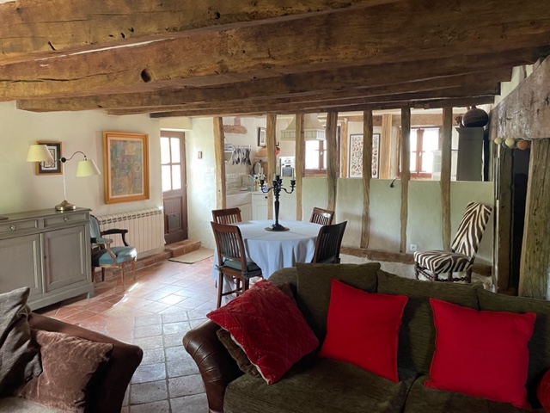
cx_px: 275
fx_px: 413
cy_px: 206
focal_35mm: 26
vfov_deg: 53.1
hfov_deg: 67.3
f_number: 1.6
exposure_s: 1/60
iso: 400
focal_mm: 4.2
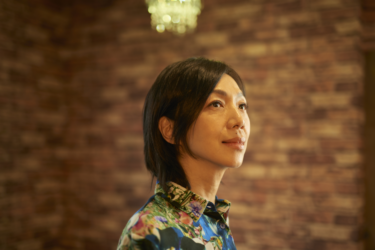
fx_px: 521
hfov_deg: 39.6
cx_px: 188
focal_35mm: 50
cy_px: 125
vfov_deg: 27.0
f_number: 1.4
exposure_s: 1/200
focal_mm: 50
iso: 100
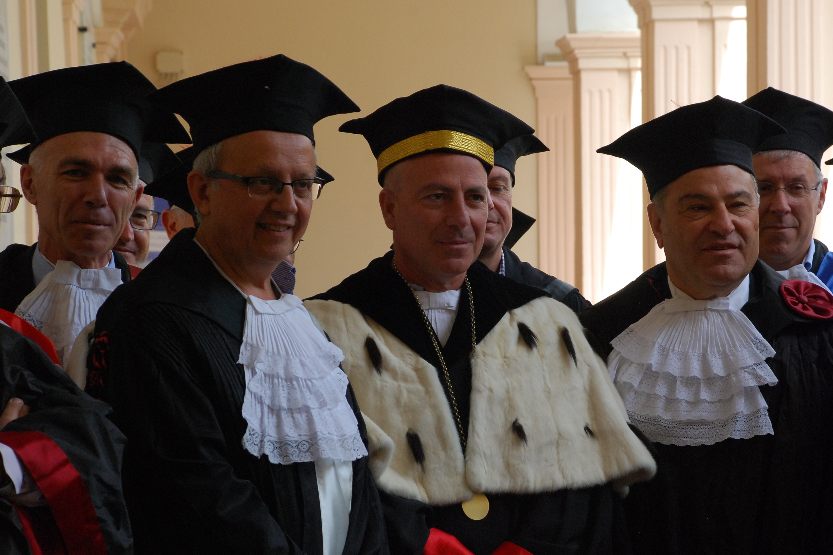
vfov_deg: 12.2
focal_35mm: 112
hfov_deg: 18.2
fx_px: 2602
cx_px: 416
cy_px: 278
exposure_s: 1/160
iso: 500
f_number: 10
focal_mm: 75
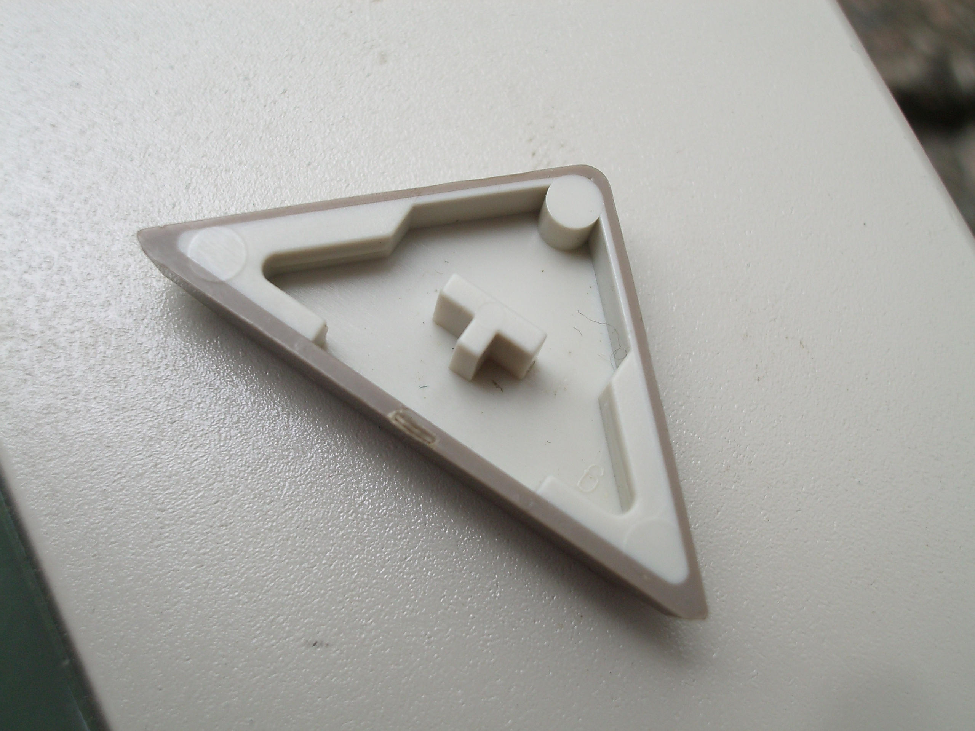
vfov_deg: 23.7
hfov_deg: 31.2
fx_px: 1746
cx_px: 488
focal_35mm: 62
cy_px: 366
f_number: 3.5
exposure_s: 1/250
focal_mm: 10.2
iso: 80
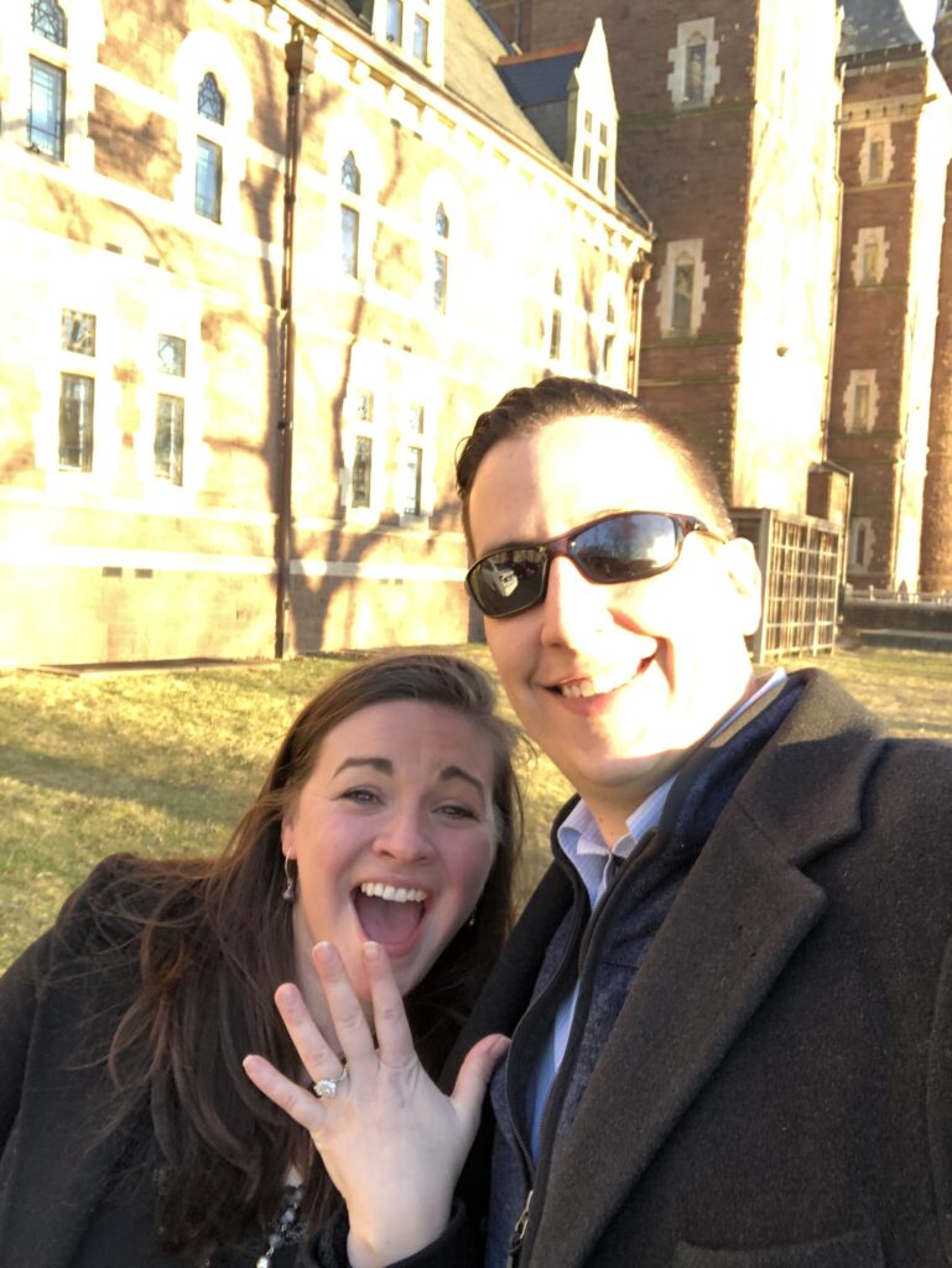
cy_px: 634
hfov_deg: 44.2
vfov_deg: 56.8
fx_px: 1172
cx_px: 476
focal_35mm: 32
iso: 64
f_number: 2.2
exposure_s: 1/120
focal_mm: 2.87
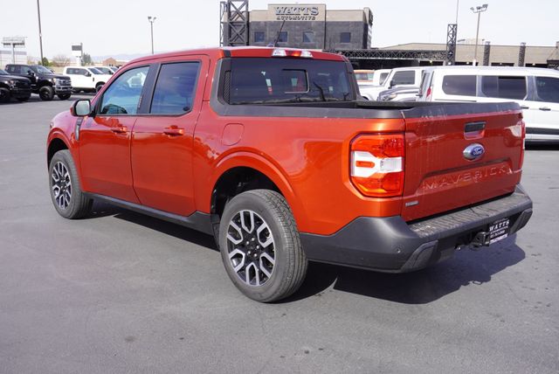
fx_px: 559
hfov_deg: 53.1
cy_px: 187
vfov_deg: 36.9
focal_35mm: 36
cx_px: 280
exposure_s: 1/160
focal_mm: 24
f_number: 7.1
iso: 100
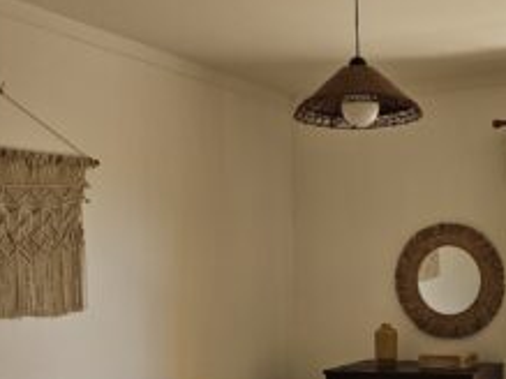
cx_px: 437
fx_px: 614
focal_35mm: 42
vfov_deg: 33.7
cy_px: 280
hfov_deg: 41.9
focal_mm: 5.4
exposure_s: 1/180
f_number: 1.8
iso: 32
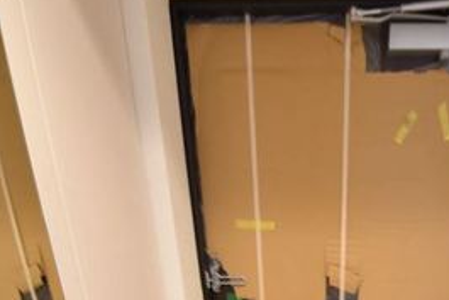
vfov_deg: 30.7
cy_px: 422
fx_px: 362
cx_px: 320
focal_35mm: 29
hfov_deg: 61.1
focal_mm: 8
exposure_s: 1/4
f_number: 10
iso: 640
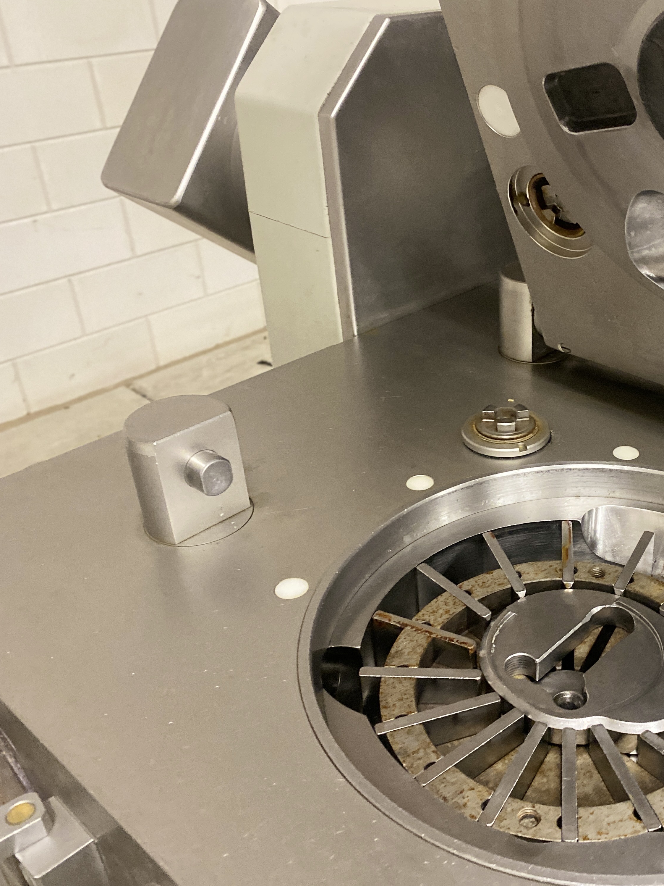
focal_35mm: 35
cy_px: 442
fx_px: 895
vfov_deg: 52.6
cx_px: 537
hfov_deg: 39.0
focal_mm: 4.25
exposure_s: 1/33
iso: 500
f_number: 1.8
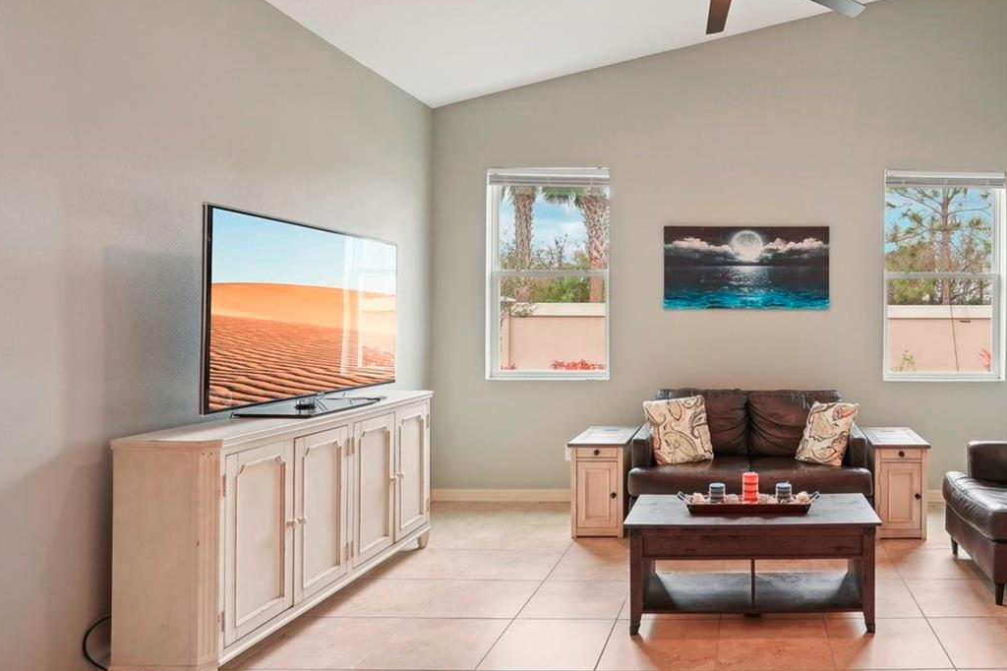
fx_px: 699
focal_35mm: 25
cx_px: 759
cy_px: 309
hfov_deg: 66.9
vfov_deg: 51.2
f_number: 8
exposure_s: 1/40
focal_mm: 16
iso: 400
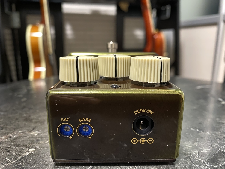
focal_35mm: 26
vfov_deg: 53.1
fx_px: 169
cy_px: 84
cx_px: 112
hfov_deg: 67.3
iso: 800
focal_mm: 4.25
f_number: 1.8
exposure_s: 1/20
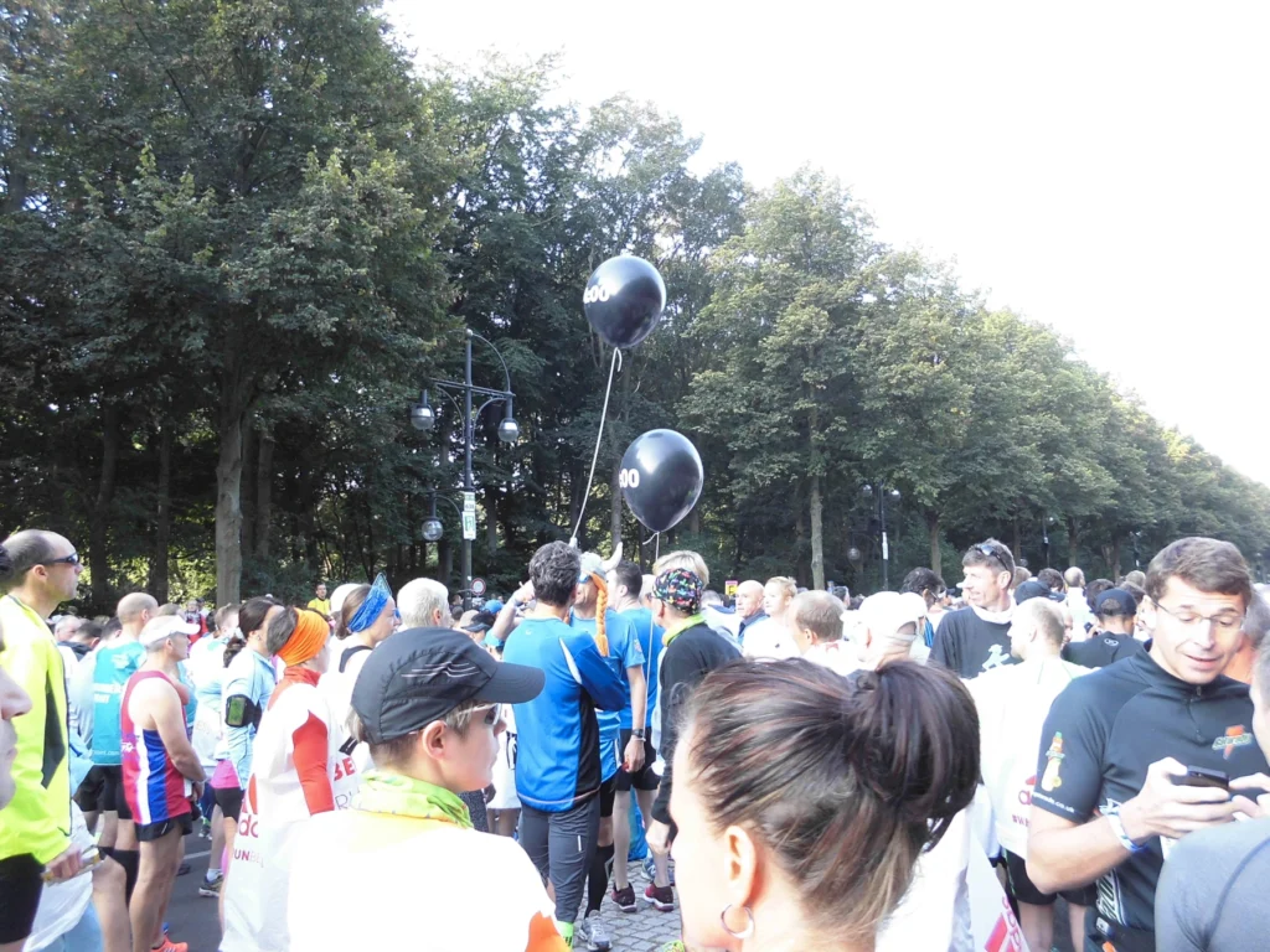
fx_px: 954
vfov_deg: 53.1
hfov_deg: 67.3
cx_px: 635
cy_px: 476
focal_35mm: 26
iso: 100
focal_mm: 4.6
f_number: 3.2
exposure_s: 1/60
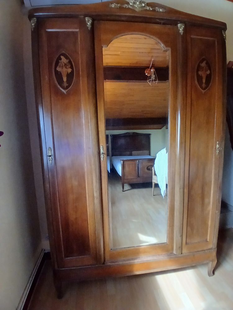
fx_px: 153
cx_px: 116
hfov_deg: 74.7
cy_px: 155
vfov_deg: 91.0
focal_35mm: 17
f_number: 2.2
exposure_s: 1/33
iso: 400
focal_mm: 1.4
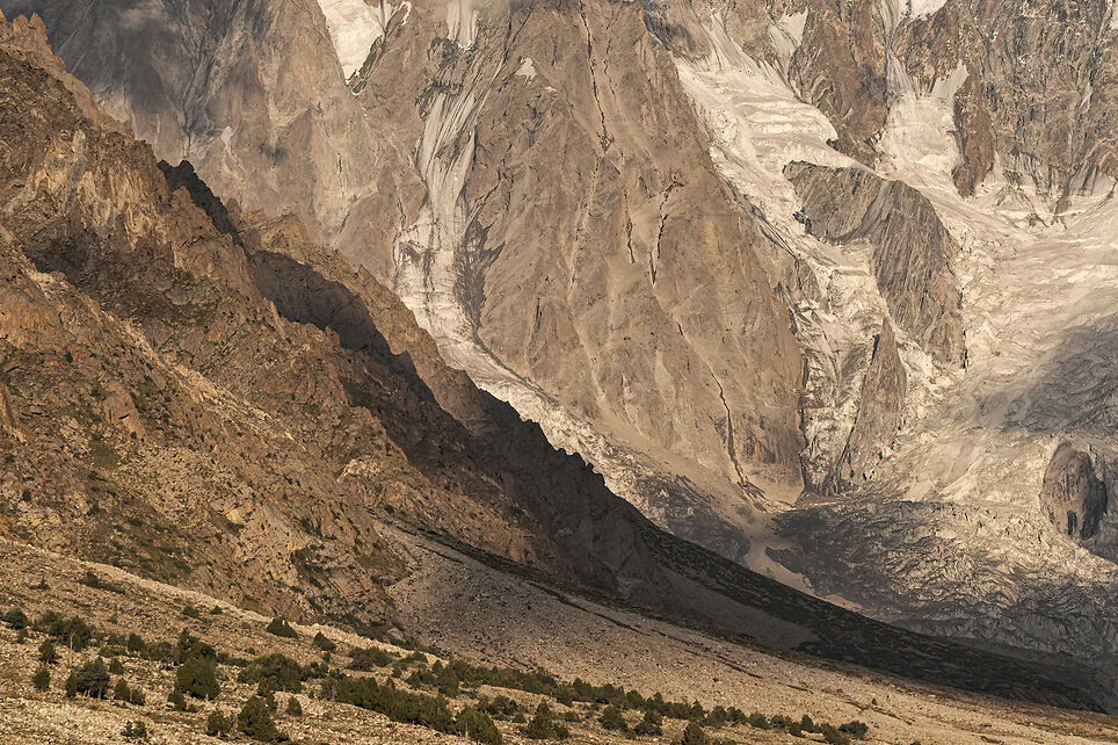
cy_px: 371
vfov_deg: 10.0
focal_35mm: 137
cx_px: 826
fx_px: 4253
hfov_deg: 14.9
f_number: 8
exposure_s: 1/250
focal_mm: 55
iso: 100
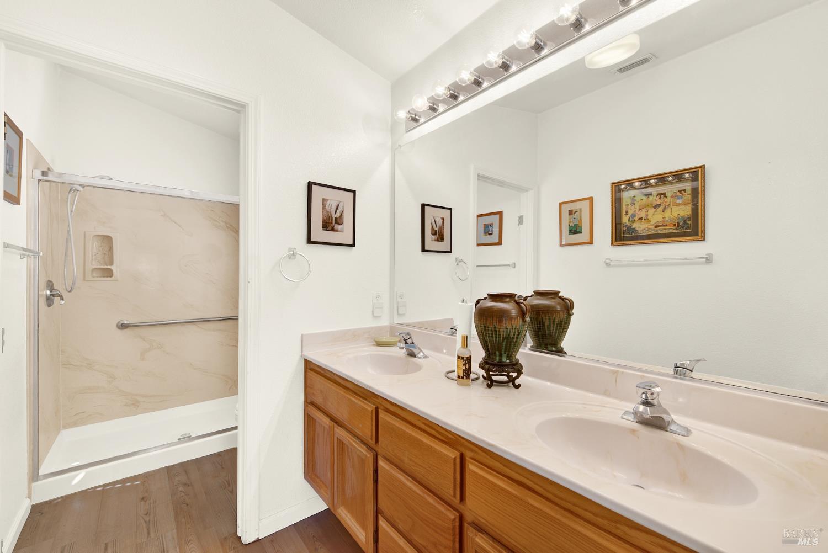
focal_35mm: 14
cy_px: 276
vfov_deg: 81.3
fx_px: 322
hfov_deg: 104.2
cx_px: 414
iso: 100
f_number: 14
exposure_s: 1/13
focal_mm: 14
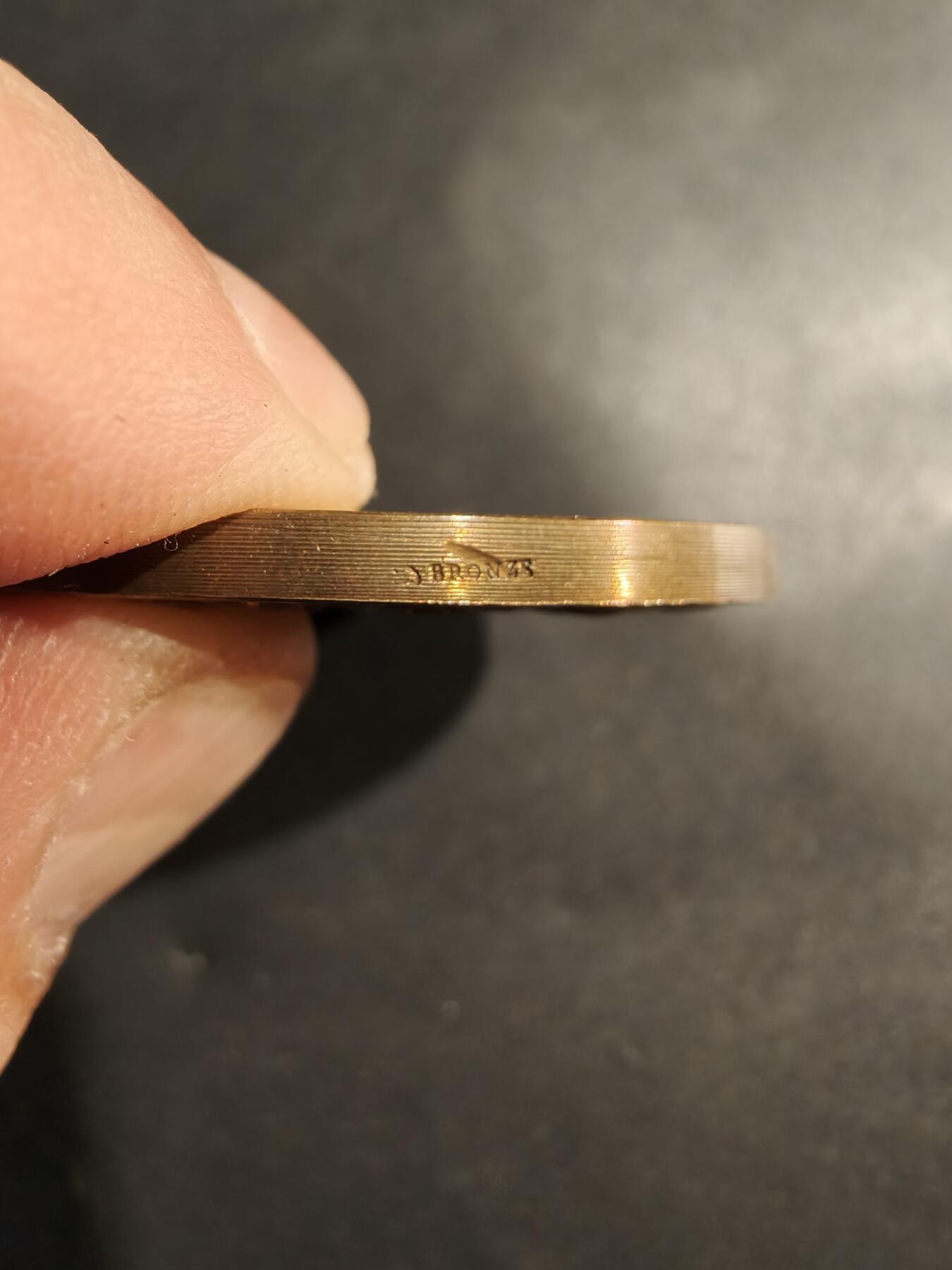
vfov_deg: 73.9
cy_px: 635
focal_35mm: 23
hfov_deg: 58.9
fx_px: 843
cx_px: 476
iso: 200
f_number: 2
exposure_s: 1/75.4
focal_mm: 2.32
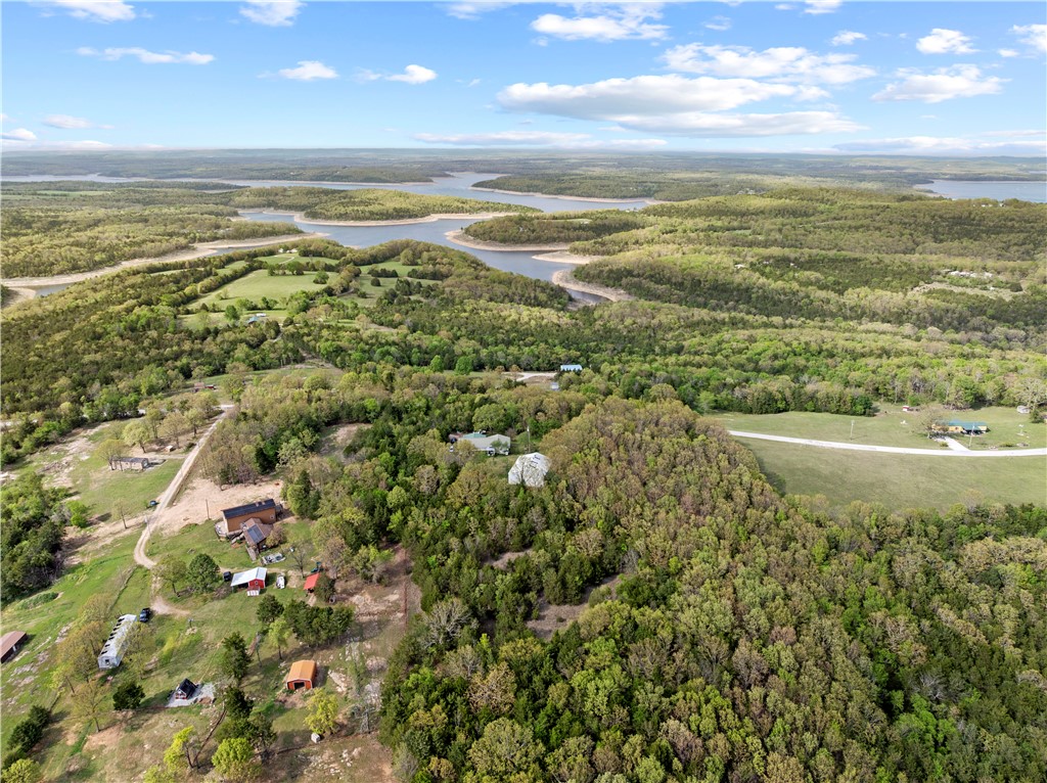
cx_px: 524
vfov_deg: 56.7
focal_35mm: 24
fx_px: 725
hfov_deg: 71.6
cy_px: 392
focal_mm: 12.29
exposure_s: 1/1600
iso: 100
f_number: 2.8
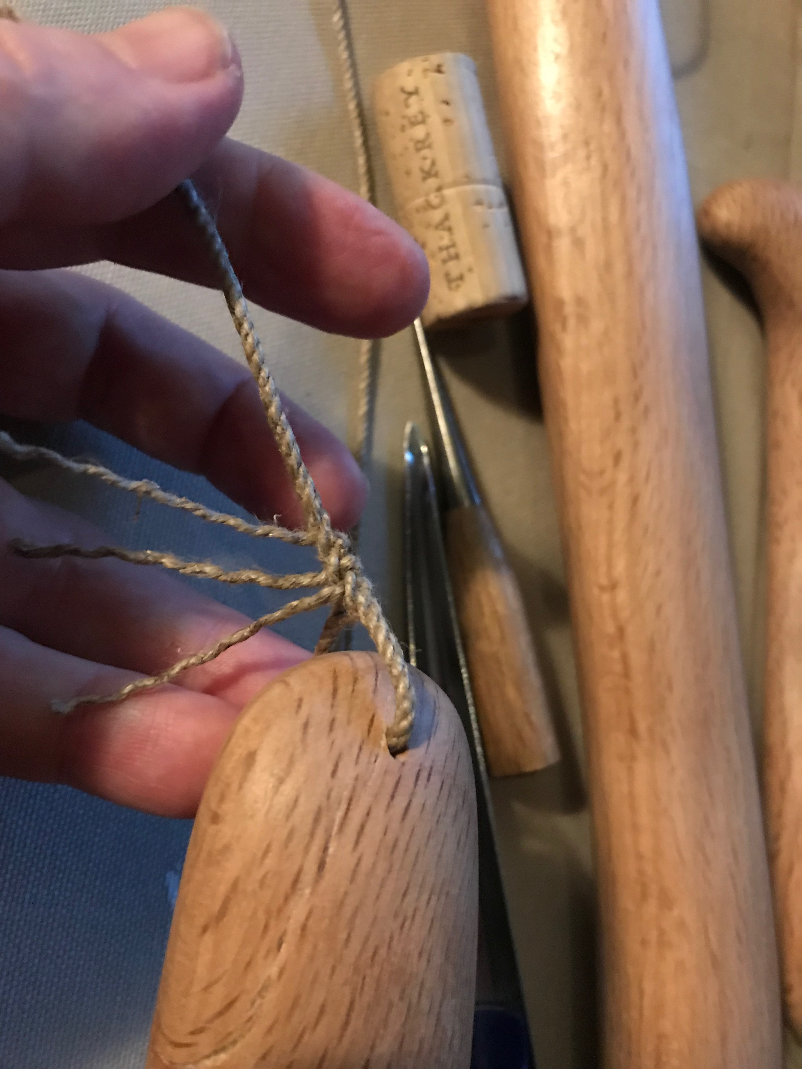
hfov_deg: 49.7
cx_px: 401
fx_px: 865
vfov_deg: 63.4
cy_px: 534
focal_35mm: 28
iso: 80
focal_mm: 3.99
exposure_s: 1/5
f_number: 1.8
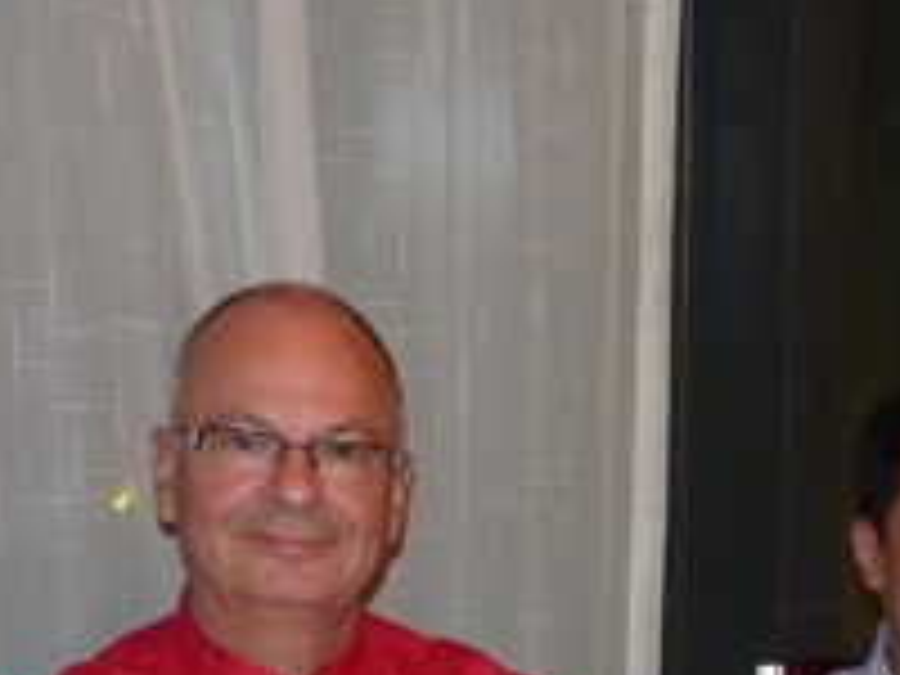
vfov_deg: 17.6
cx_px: 1004
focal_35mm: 81
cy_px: 742
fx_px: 2106
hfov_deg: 22.7
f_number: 3.6
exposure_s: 1/30
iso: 250
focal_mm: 4.8
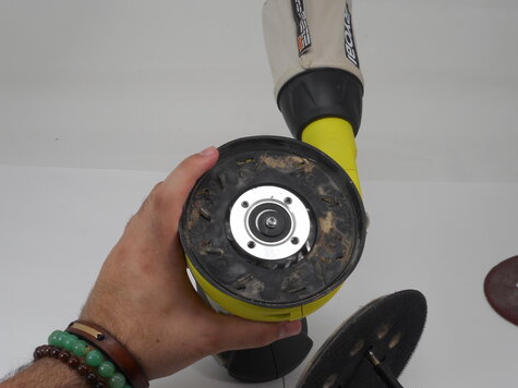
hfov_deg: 20.4
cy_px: 174
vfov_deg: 15.4
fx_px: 1436
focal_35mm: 96
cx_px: 298
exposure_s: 1/50
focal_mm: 13.8
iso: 80
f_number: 5.5
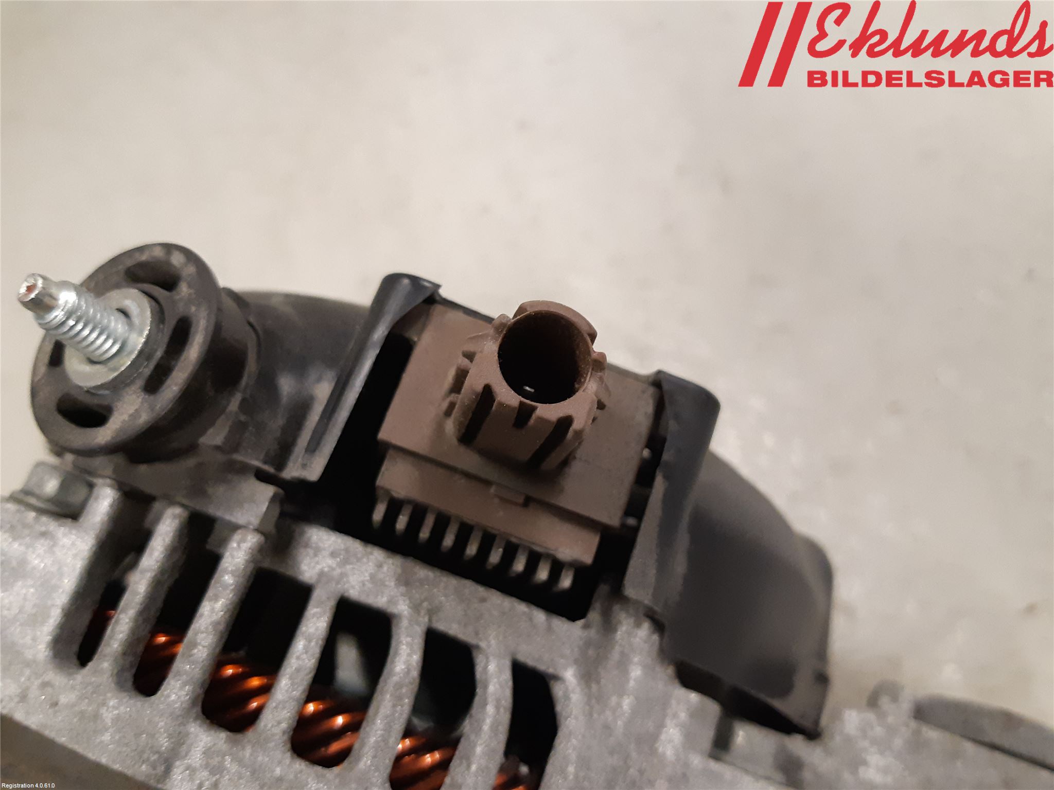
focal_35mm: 26
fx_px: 792
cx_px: 527
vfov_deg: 53.1
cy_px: 395
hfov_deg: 67.3
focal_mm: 3.93
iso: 250
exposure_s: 1/50
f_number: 1.7
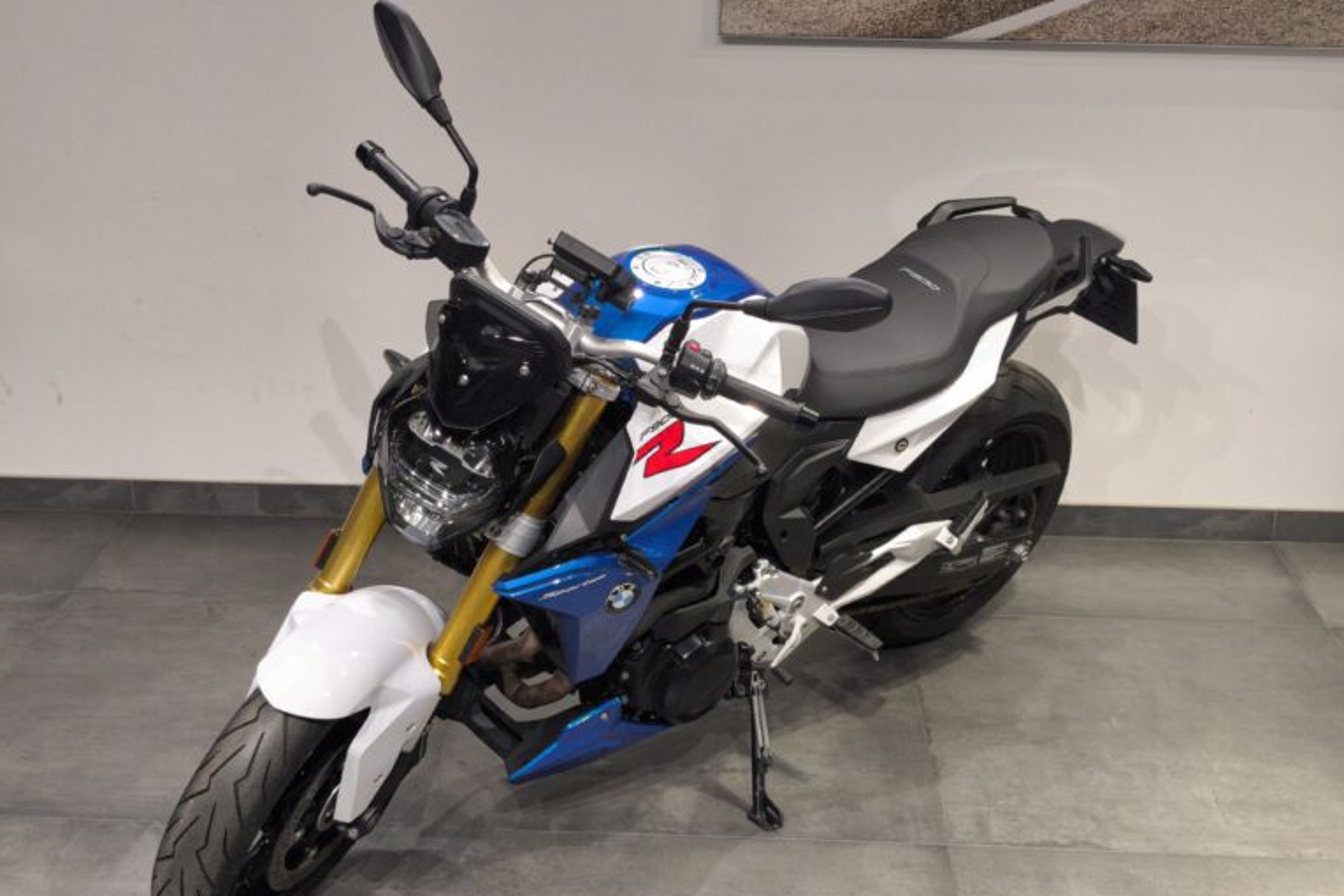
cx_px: 671
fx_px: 1792
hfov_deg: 41.1
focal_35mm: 48
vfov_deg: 28.1
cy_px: 466
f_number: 1.6
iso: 250
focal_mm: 6.57
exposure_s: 1/100
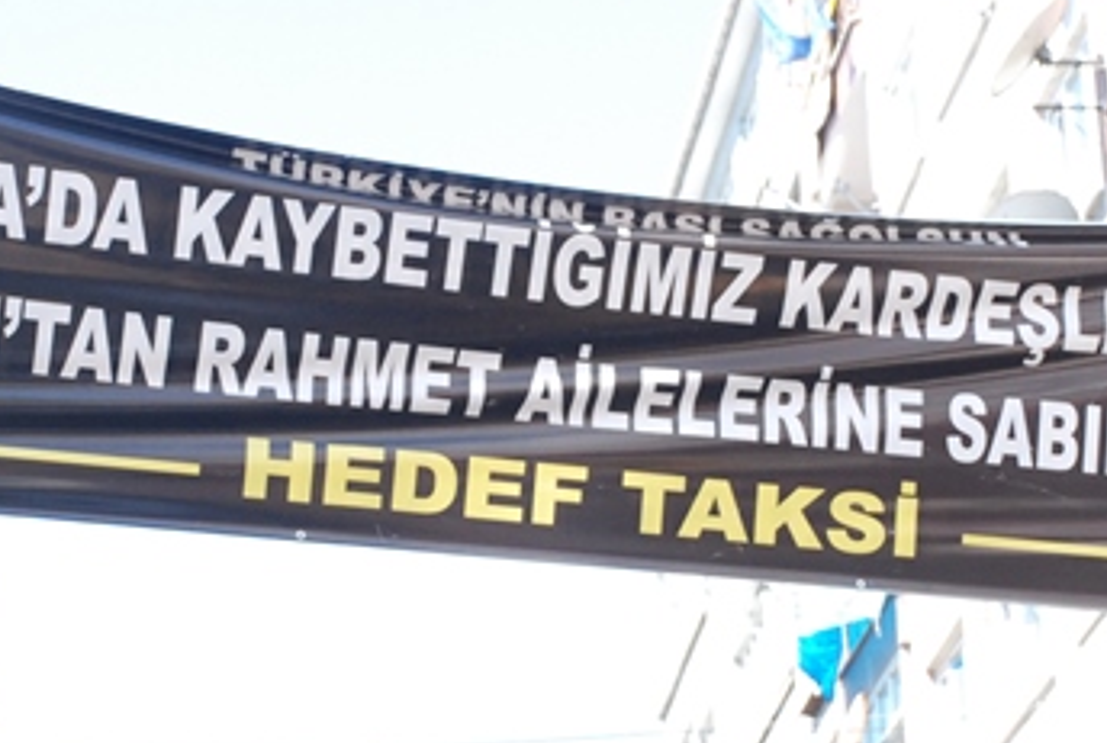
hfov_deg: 15.3
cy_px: 441
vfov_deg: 10.3
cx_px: 573
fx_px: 4129
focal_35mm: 134
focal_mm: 48
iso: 1000
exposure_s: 1/500
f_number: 11
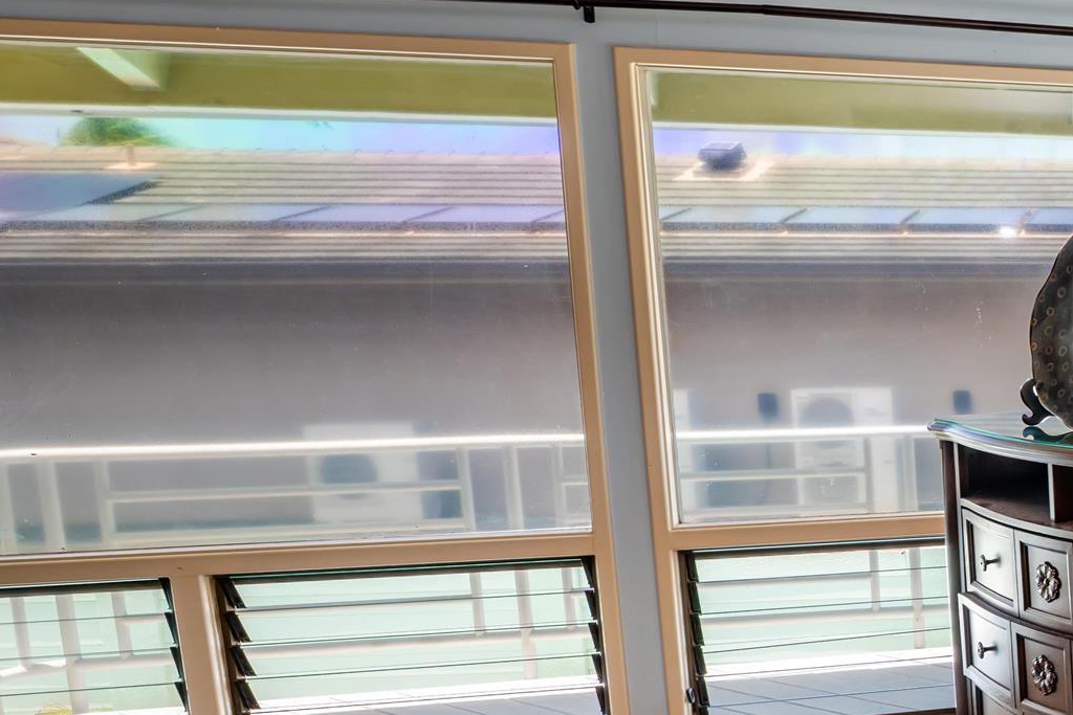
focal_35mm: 42
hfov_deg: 31.8
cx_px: 1476
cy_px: 482
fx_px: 1252
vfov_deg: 31.6
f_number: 5.6
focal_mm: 14
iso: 320
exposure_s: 1/200
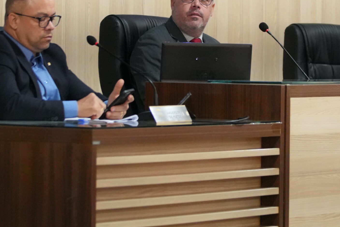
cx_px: 224
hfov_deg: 9.4
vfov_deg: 6.3
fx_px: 2068
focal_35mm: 219
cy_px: 43
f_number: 2.8
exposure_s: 1/250
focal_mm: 80
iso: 5000
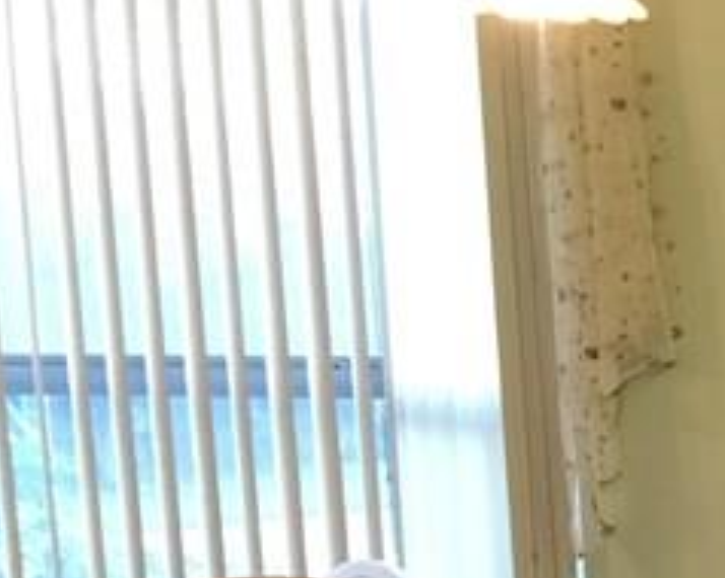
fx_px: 2616
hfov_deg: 13.2
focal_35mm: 122
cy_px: 724
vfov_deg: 12.3
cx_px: 1529
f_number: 2.2
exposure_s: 1/30
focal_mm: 4.15
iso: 125
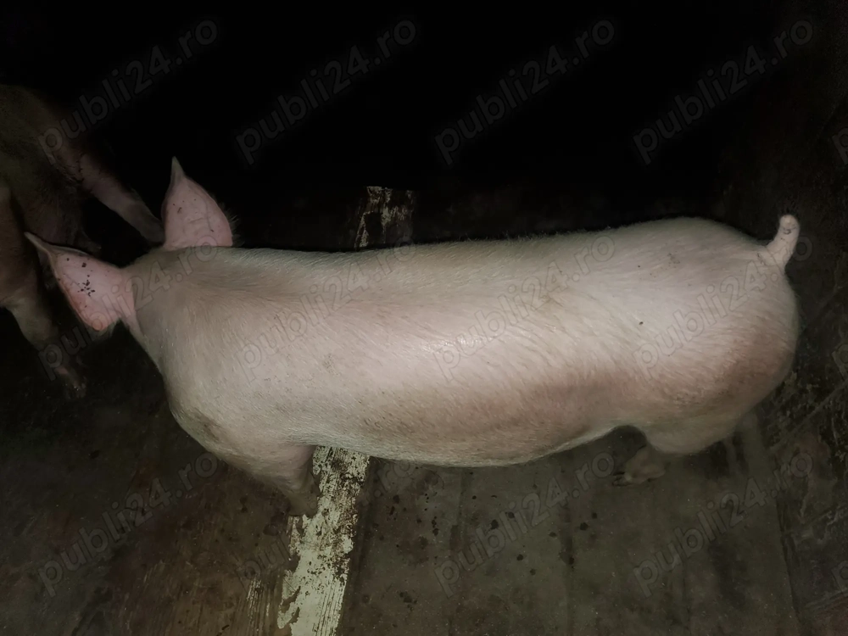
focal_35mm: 26
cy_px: 318
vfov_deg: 53.1
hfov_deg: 67.3
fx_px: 637
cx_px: 424
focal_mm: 4.3
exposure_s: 1/28
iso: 100
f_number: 1.5
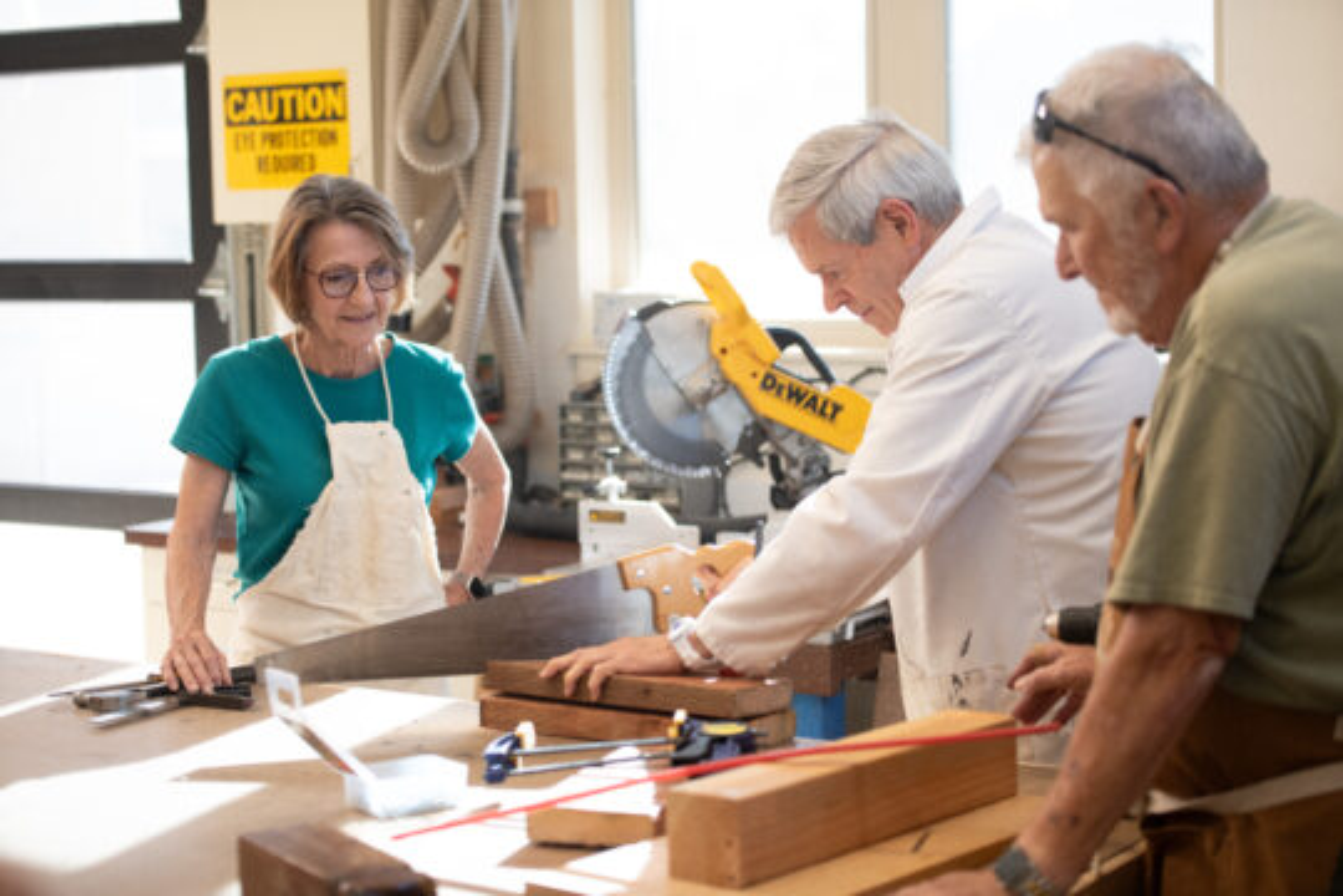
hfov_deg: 20.0
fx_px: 3805
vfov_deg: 13.4
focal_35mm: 102
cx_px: 672
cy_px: 448
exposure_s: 1/320
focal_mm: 102
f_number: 2.8
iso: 800
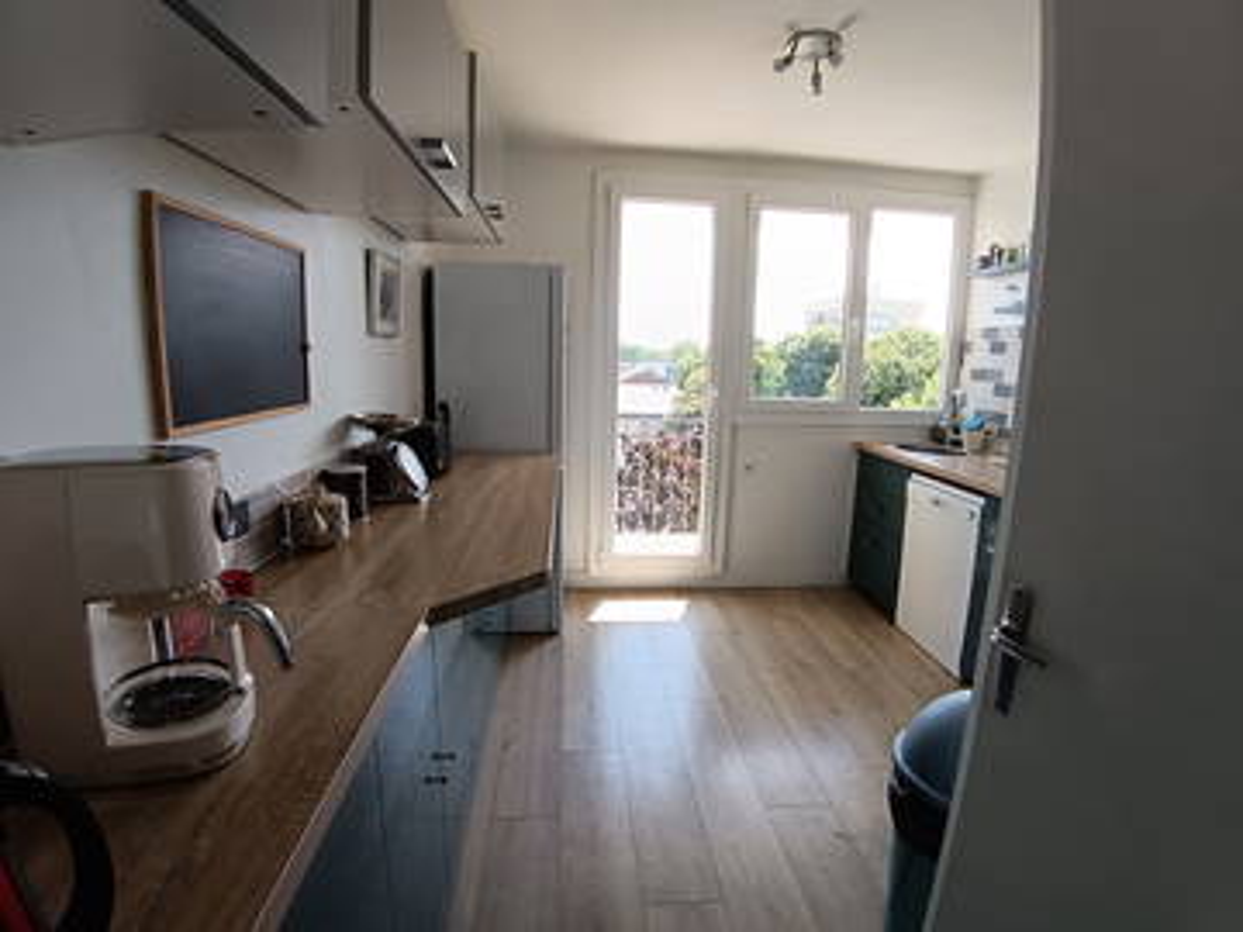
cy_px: 466
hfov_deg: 91.0
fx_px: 610
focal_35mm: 17
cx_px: 622
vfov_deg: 74.7
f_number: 2.2
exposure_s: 1/109
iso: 100
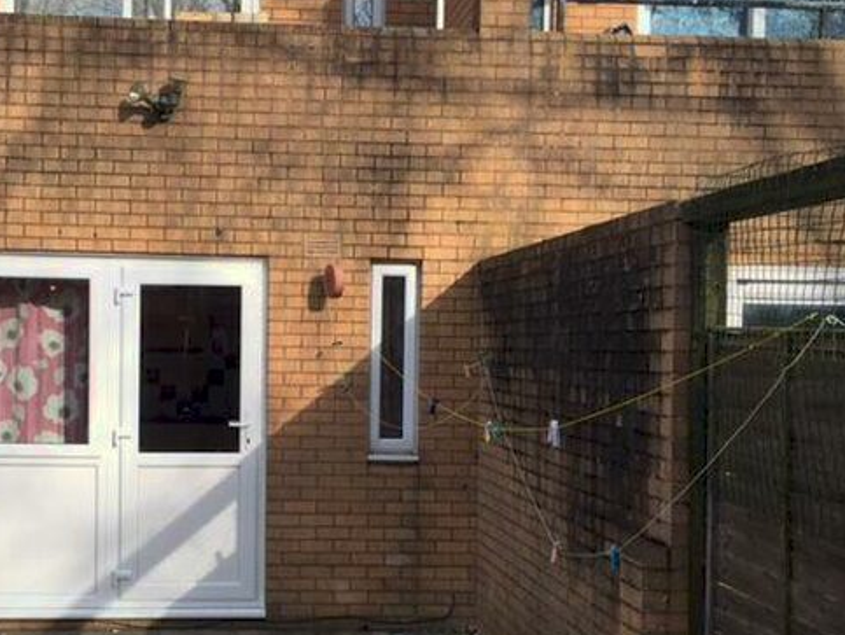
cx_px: 255
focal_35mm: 42
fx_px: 1026
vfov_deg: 34.2
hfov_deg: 43.9
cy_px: 391
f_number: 2.2
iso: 32
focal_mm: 4.15
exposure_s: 1/1068
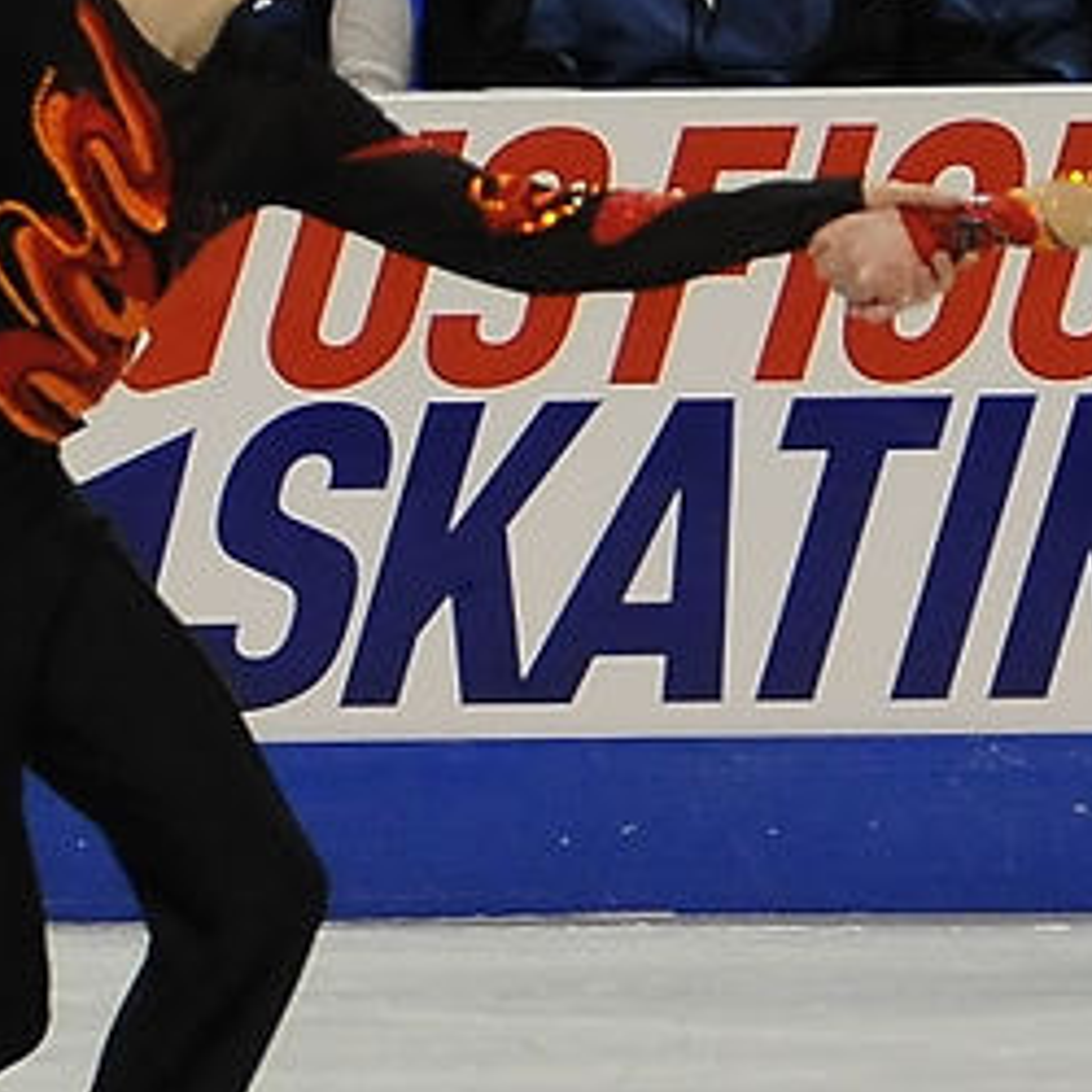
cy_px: 483
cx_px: 826
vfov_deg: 6.1
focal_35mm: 285
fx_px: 10172
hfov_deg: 6.1
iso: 1000
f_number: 2.8
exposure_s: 1/1250
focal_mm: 70
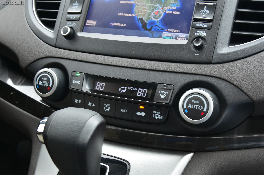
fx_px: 351
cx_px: 132
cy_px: 88
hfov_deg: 41.2
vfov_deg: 28.0
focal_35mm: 48
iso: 400
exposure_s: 1/20
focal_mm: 32
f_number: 8
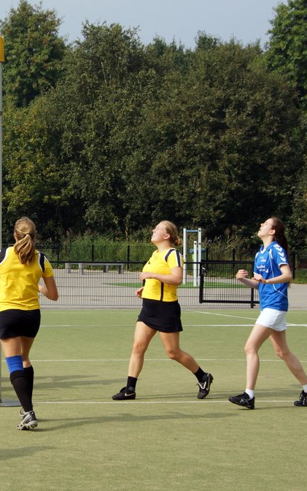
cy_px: 244
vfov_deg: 22.3
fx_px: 1244
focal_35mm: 93
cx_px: -13
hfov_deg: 13.8
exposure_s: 1/640
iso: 200
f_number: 7.1
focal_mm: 40
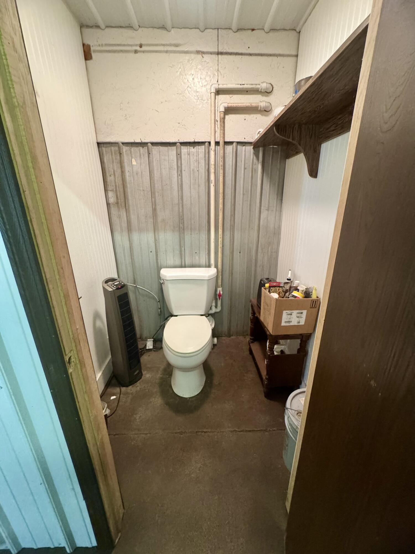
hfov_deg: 85.7
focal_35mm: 14
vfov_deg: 102.1
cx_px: 208
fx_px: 224
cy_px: 277
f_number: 2.2
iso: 800
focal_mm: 2.22
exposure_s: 1/60
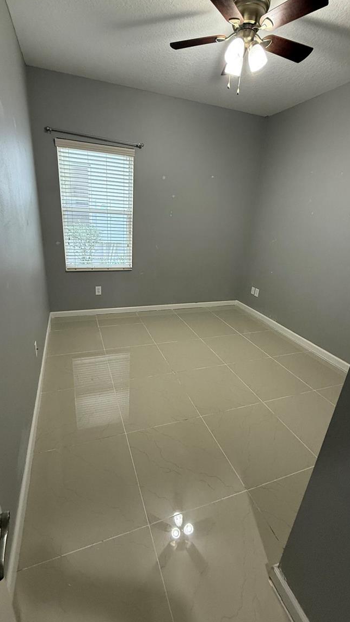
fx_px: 264
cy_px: 305
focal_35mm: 16
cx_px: 165
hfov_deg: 67.0
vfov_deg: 99.4
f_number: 2.2
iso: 320
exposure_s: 1/60
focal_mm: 2.22
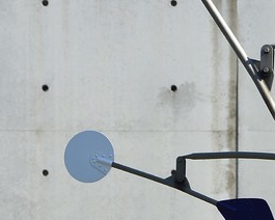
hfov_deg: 2.3
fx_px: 6682
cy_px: 387
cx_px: 785
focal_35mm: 821
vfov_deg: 1.9
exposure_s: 1/500
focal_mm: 145
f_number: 7.1
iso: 200
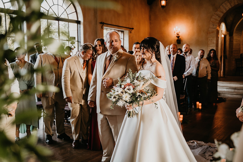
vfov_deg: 36.9
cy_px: 81
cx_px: 122
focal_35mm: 36
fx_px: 243
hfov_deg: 53.1
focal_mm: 36
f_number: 2.8
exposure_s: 1/125
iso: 1000
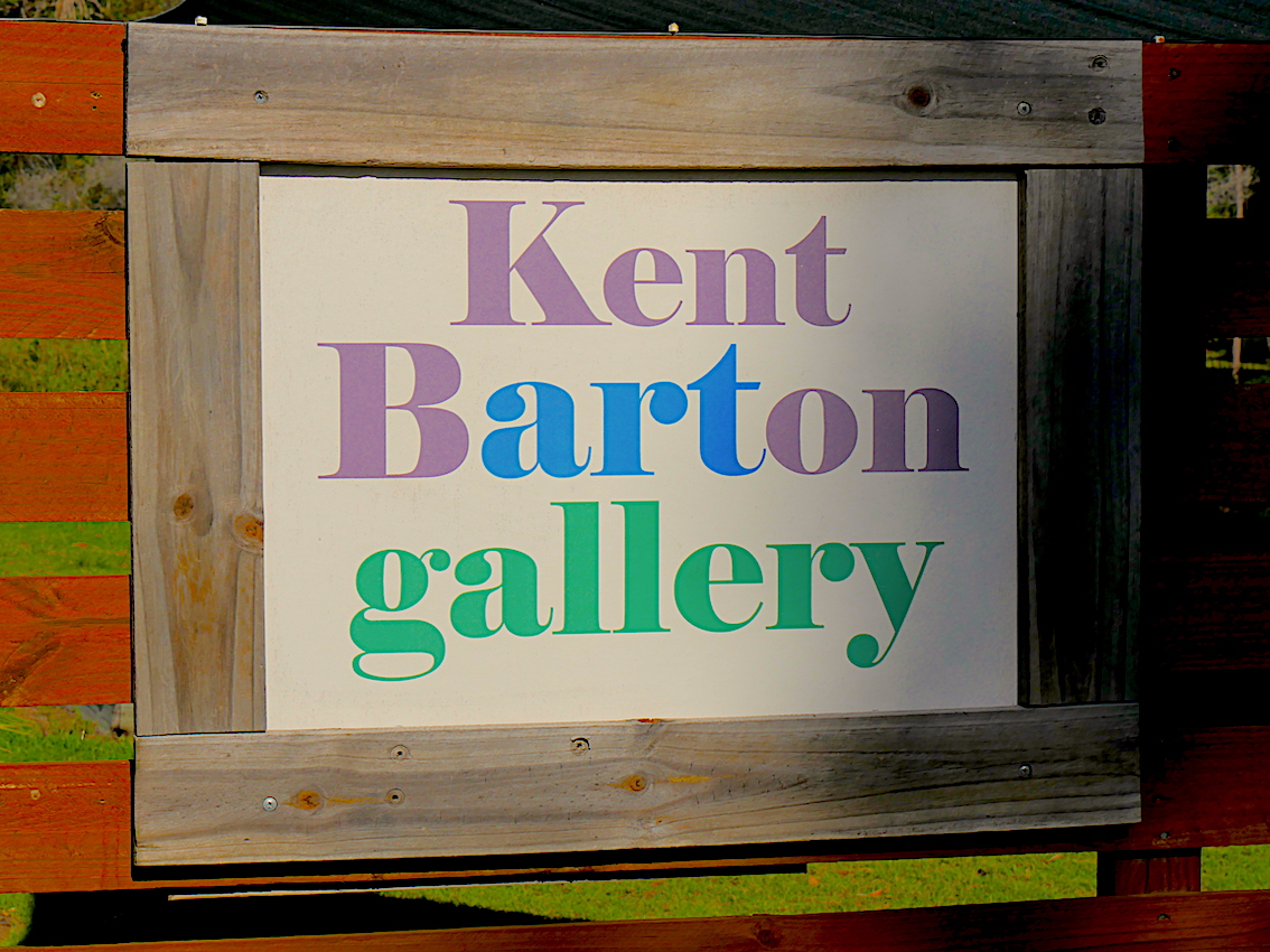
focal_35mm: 80
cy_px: 476
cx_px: 635
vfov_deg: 18.4
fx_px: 2934
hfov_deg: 24.4
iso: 200
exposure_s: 1/800
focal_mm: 40
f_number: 13
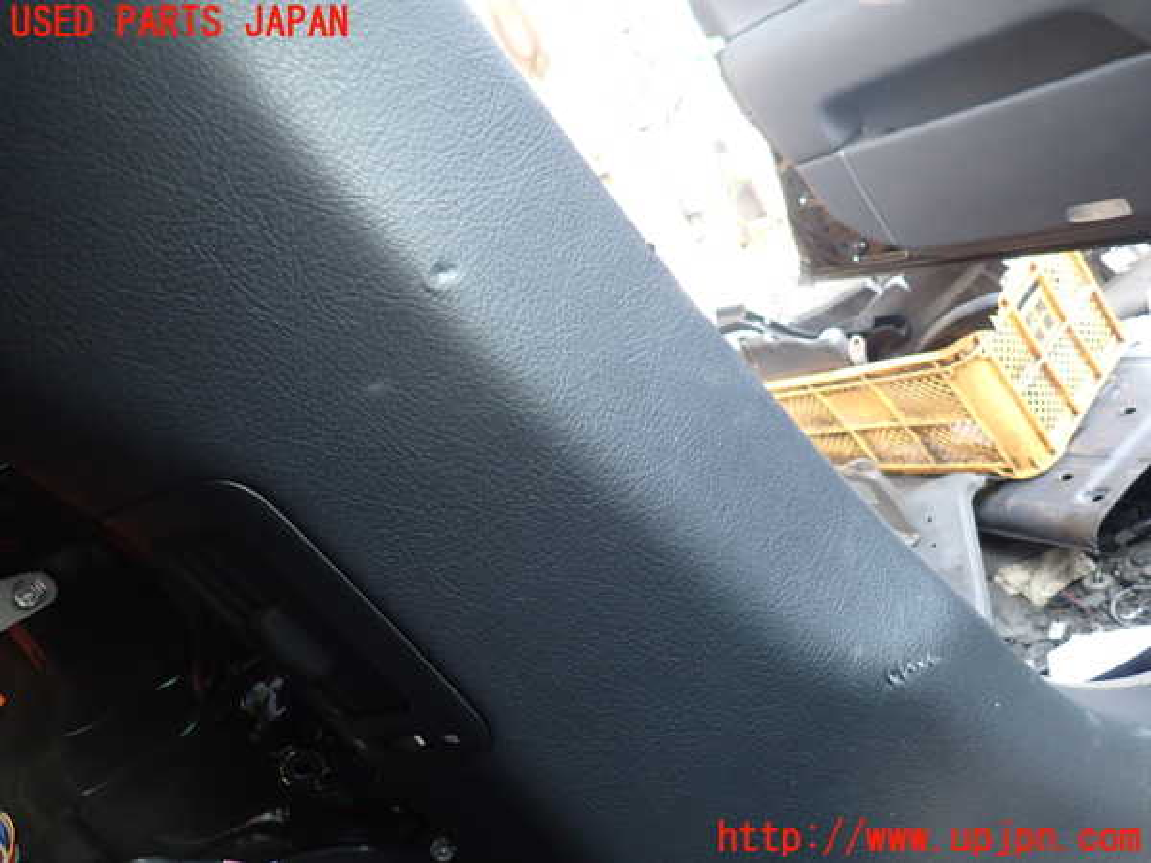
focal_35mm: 25
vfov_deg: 54.9
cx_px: 576
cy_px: 432
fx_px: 831
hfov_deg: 69.4
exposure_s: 1/50
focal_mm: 4.5
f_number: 2
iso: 200
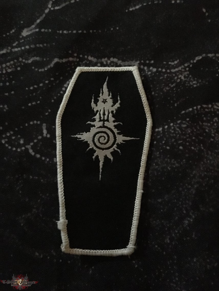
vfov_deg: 61.7
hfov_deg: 48.2
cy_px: 146
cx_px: 110
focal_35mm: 29
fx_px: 245
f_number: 2.2
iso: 2000
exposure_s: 1/15
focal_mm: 4.15
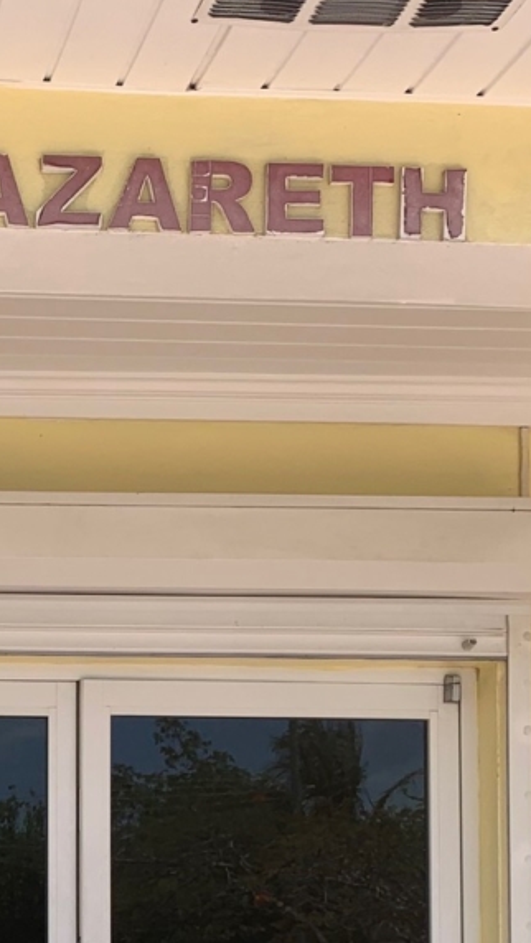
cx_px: -226
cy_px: 811
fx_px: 1901
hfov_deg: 14.9
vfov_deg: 27.1
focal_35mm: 76
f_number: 1.8
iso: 25
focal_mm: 4.25
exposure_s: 1/1560
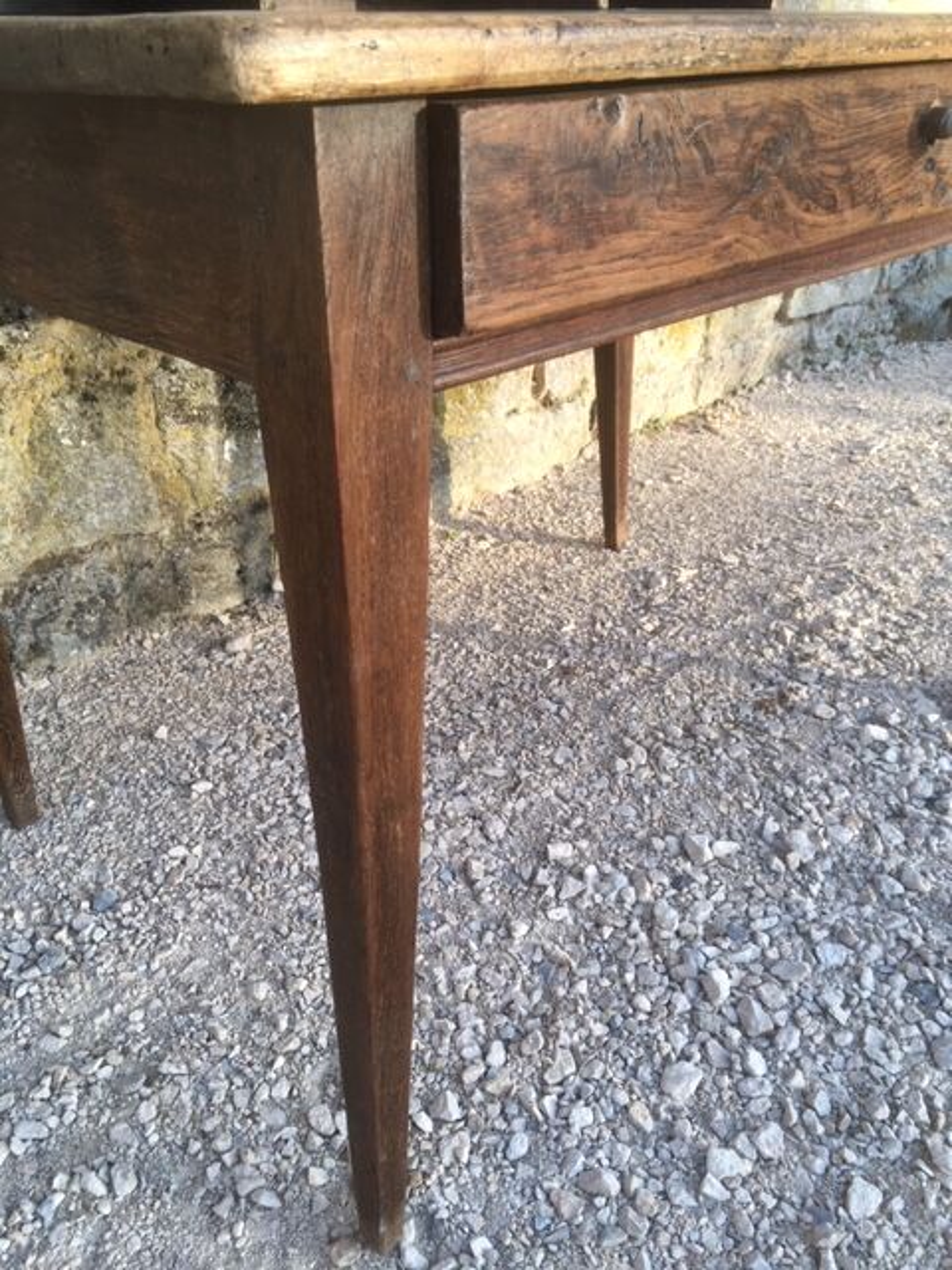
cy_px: 635
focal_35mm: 29
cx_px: 476
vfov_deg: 61.7
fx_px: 1063
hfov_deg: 48.2
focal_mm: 4.15
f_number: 2.2
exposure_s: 1/112
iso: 25
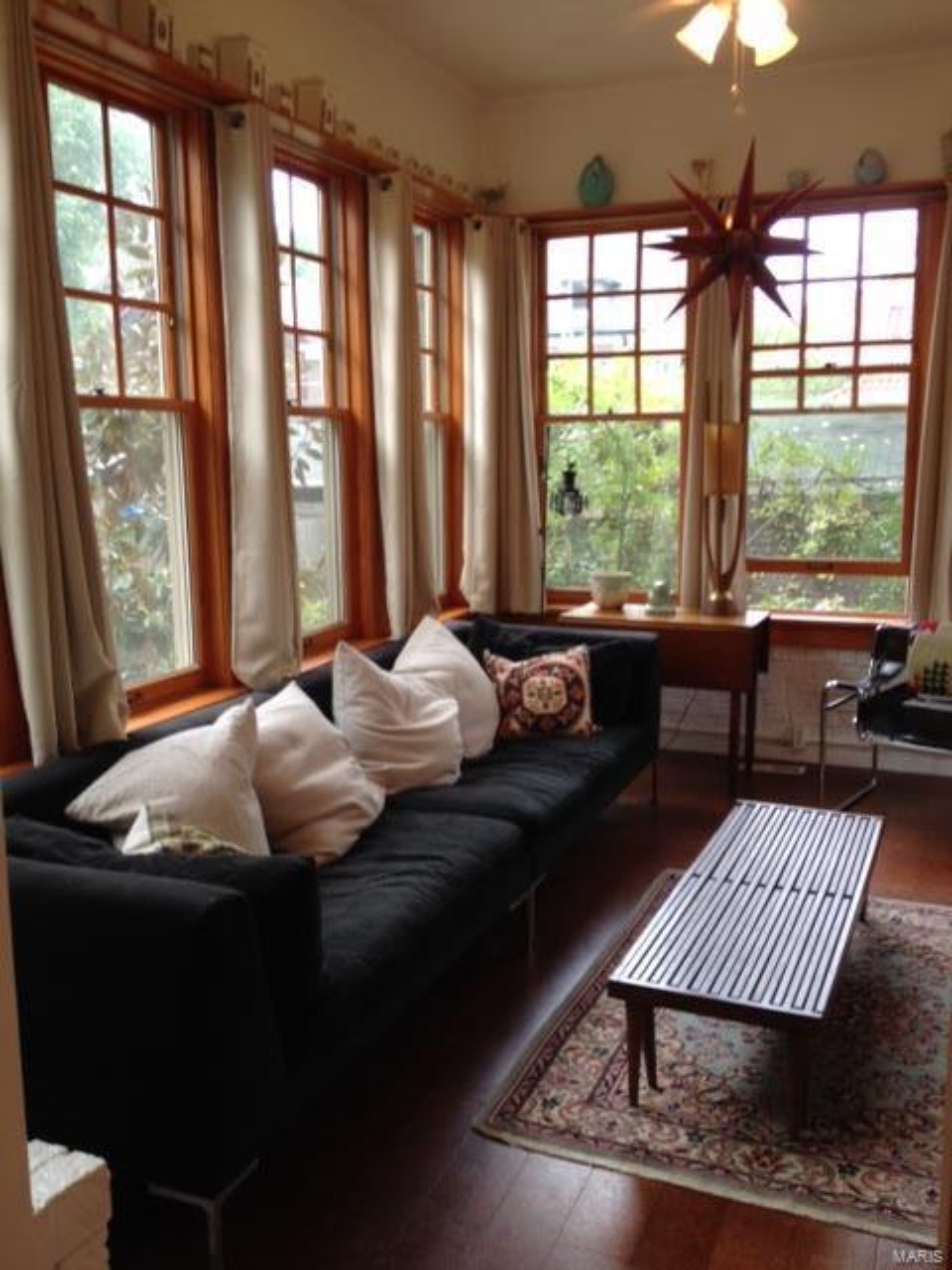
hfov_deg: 40.7
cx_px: 476
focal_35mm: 35
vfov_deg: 52.6
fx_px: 1283
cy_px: 635
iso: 50
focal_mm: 4.28
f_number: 2.4
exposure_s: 1/30
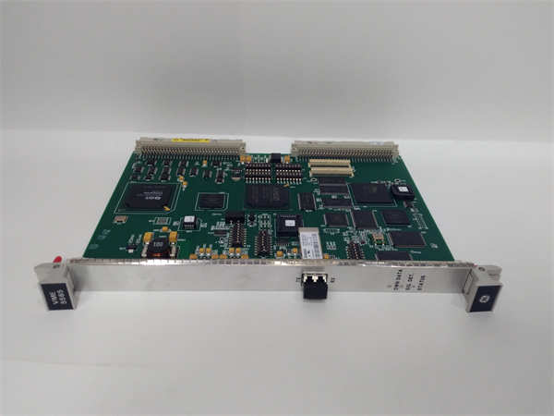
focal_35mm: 27
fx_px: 432
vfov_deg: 51.4
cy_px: 208
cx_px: 277
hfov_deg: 65.3
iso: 253
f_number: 2
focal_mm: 3.79
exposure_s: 1/33
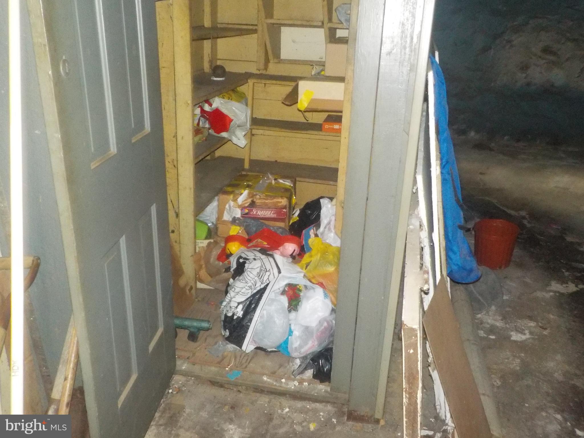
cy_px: 219
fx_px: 506
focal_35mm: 30
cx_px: 292
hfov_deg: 60.0
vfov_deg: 46.8
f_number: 3.3
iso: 800
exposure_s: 1/4
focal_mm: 4.1
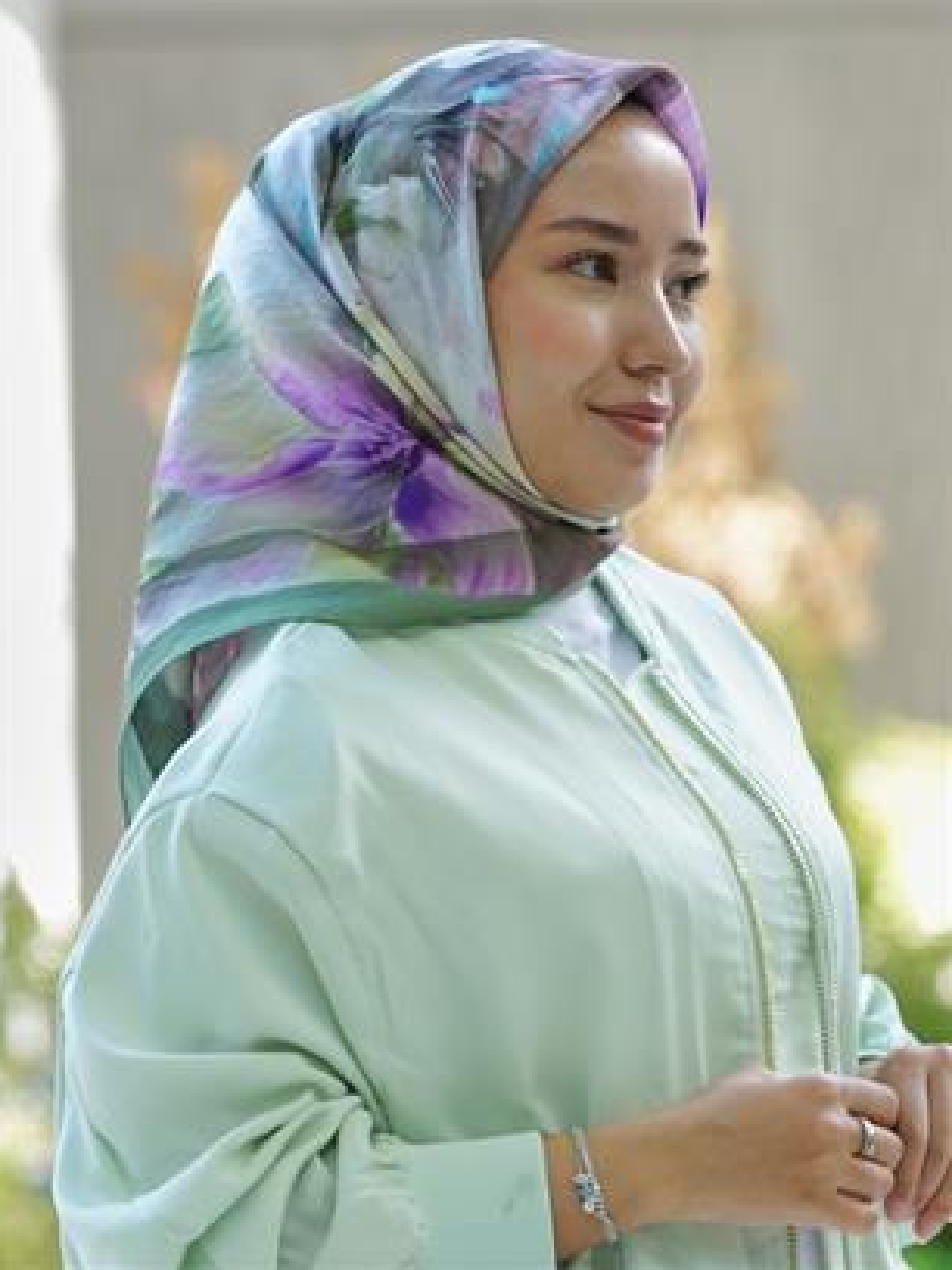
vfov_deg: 12.9
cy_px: 551
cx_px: 473
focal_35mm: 153
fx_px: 5610
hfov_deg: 9.7
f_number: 5
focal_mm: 140
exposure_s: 1/125
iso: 500
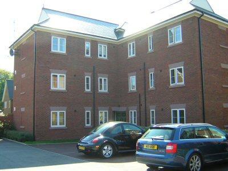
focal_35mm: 36
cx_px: 114
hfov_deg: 51.4
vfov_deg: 39.7
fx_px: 237
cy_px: 86
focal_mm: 4.7
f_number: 2.6
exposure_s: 1/233
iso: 100
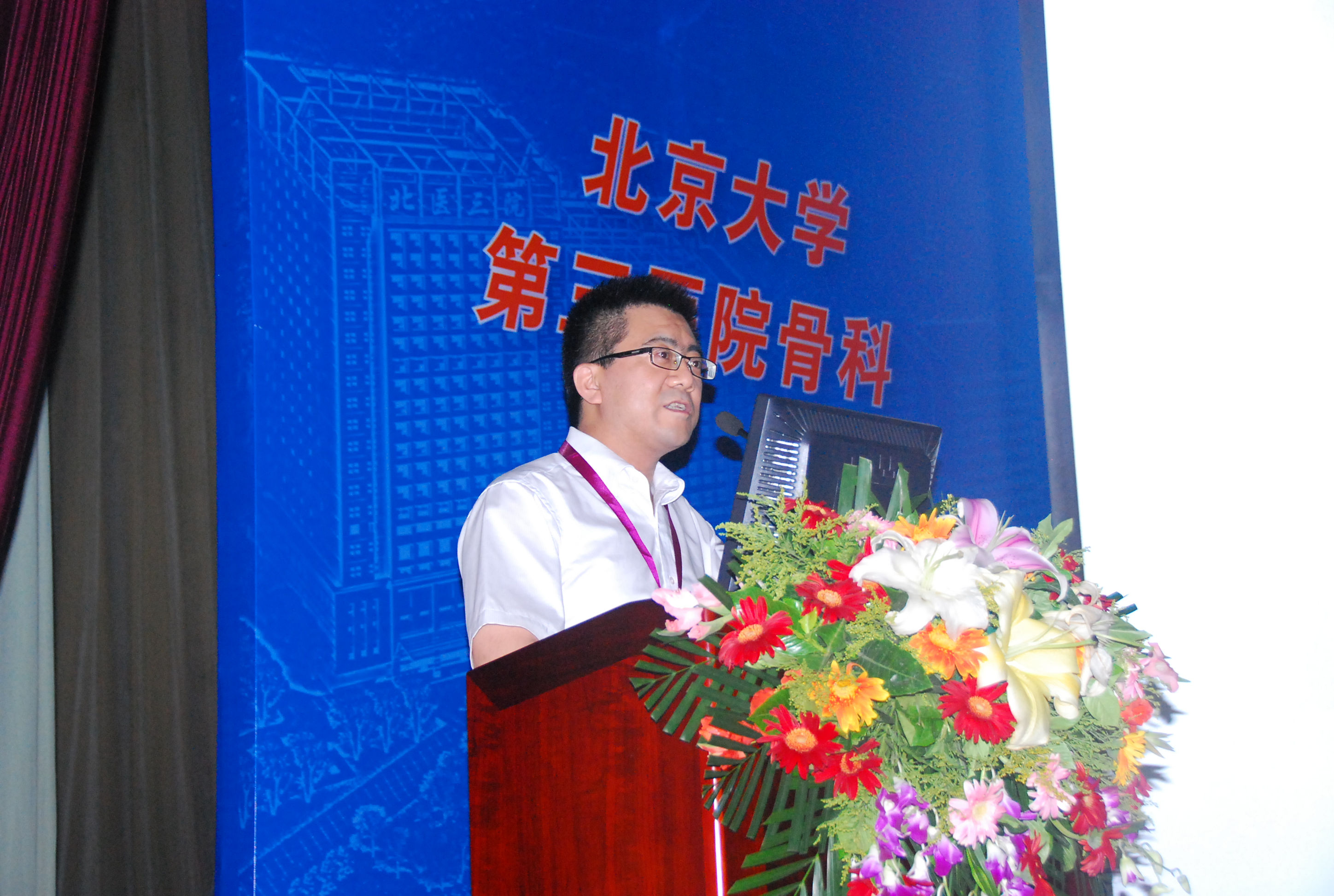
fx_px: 2451
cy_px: 448
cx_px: 667
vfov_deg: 20.7
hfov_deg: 30.5
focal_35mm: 66
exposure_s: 1/200
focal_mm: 44
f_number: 4.5
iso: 1600
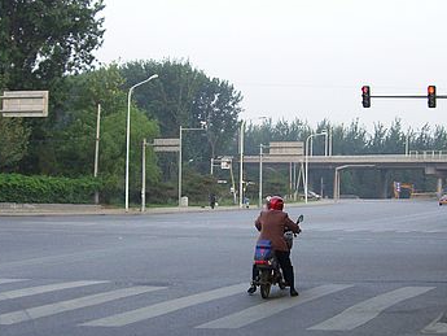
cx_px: 289
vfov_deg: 19.1
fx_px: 995
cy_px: 191
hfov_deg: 25.2
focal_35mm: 77
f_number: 2.7
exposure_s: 1/200
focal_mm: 6.2
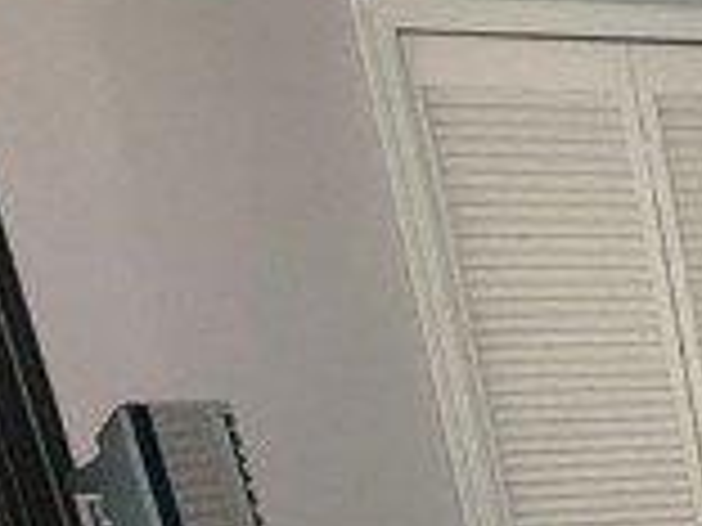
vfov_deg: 14.6
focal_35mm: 92
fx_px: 1866
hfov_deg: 14.4
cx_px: 1674
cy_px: 868
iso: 400
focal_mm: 2.22
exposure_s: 1/80
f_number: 2.2
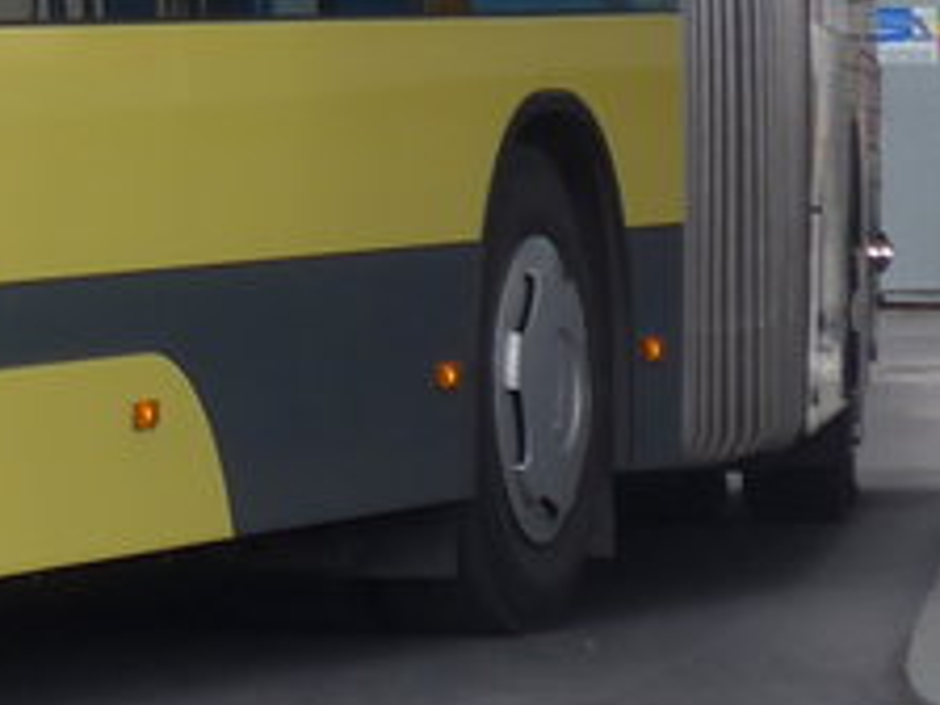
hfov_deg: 4.9
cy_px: -504
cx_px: -1087
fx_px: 10781
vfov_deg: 3.7
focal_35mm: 397
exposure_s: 1/80
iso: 100
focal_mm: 15
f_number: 4.2
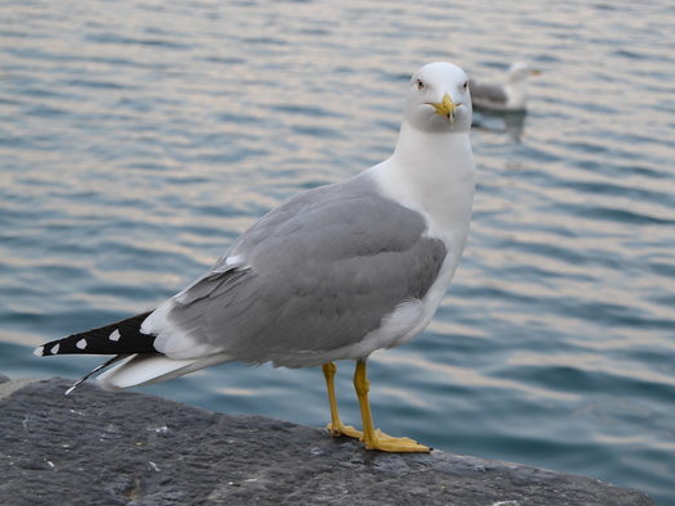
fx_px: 1765
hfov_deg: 21.7
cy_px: 256
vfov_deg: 16.3
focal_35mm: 91
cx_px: 355
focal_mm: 55
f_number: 5.6
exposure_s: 1/125
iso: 180
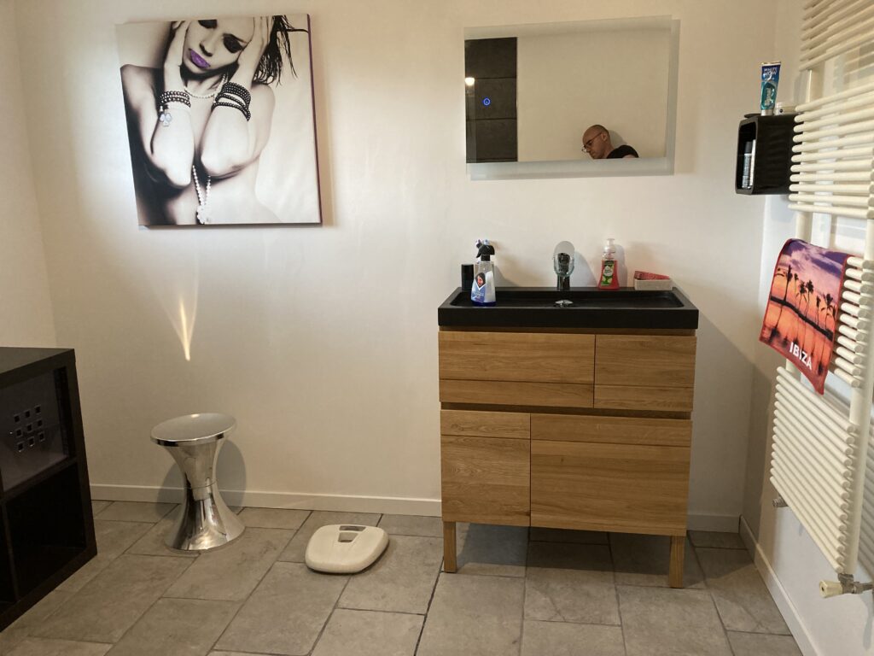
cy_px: 328
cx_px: 437
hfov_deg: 63.4
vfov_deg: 49.7
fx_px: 707
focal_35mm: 28
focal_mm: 3.99
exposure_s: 1/60
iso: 250
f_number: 1.8
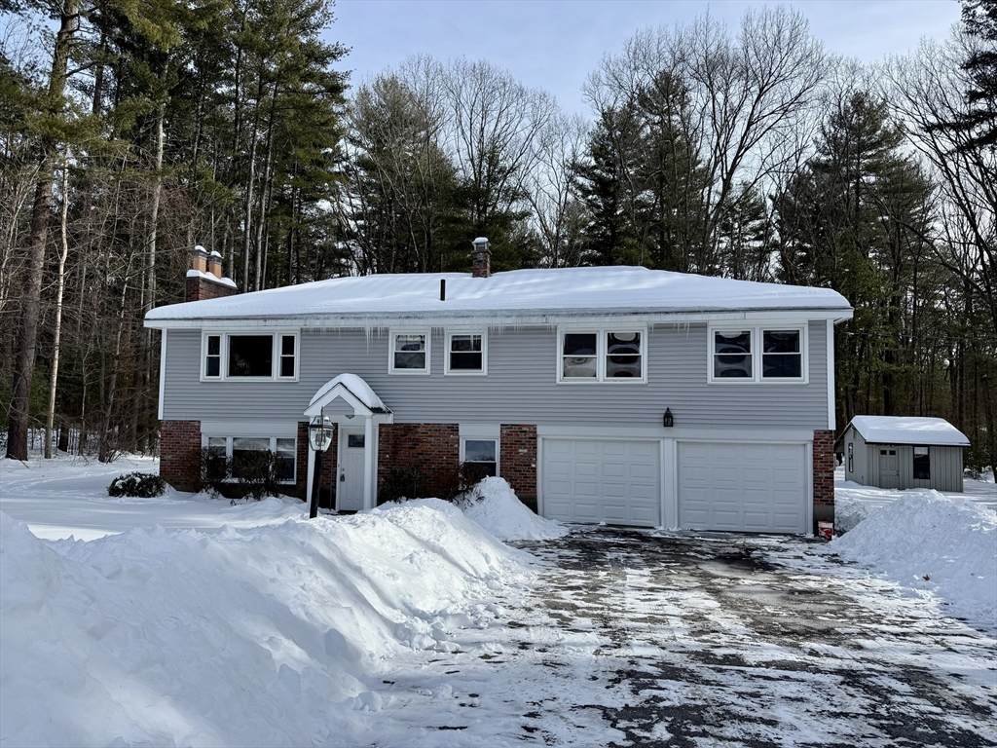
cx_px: 498
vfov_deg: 56.8
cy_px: 374
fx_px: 691
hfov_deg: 71.6
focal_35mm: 24
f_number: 1.78
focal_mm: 6.76
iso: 80
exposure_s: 1/3759
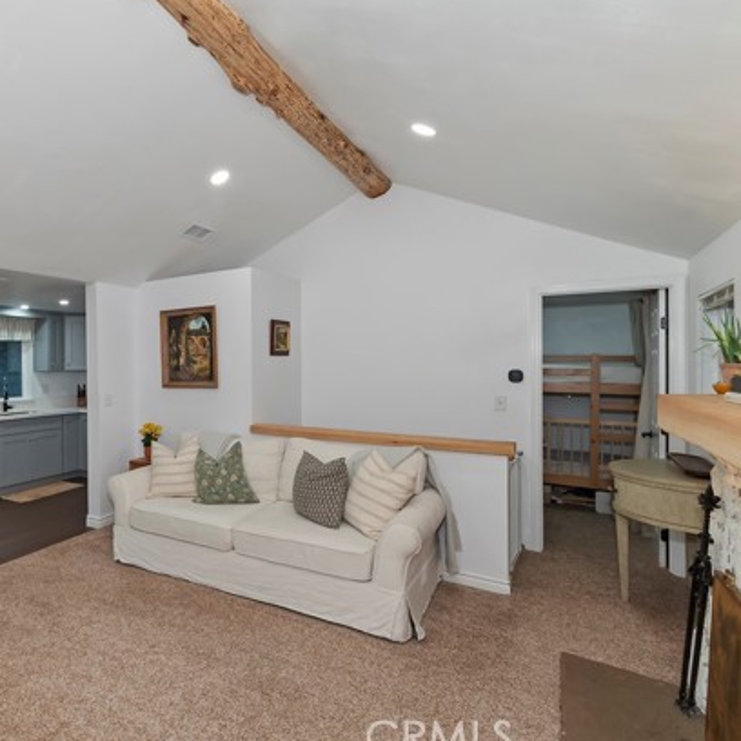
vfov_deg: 74.8
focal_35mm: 20
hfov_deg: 70.8
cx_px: 203
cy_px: 375
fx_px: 484
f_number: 8
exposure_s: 1/30
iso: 400
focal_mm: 10
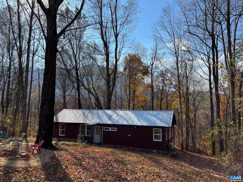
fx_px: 183
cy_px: 91
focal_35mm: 26
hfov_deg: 67.3
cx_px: 122
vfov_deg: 53.1
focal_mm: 5.1
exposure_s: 1/3413
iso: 50
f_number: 1.6
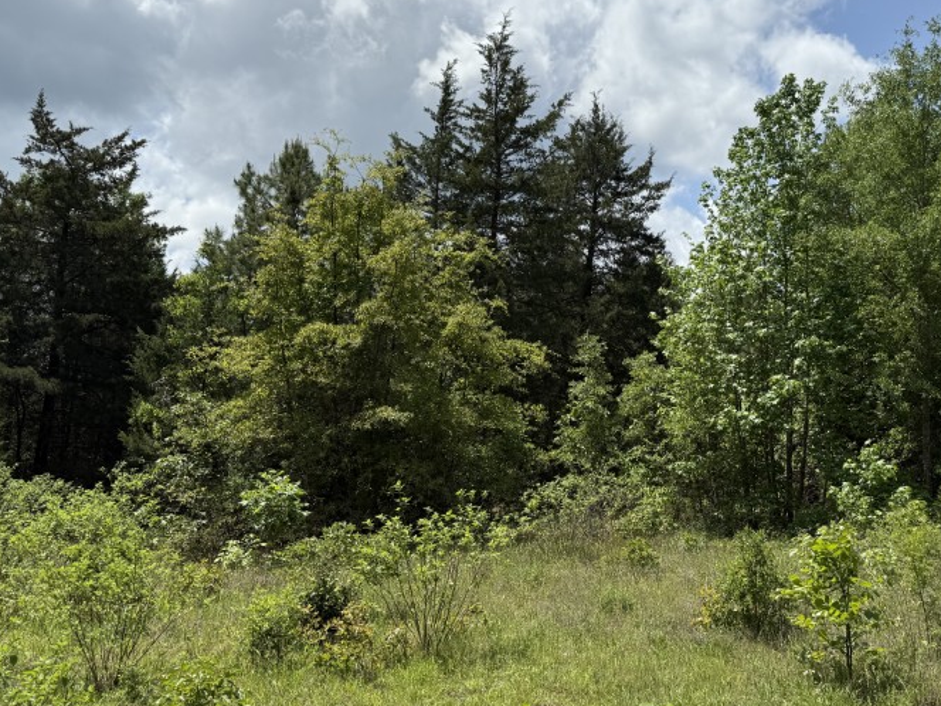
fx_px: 1006
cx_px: 645
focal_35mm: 37
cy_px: 333
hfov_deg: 49.1
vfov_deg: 38.7
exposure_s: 1/6711
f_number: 1.78
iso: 80
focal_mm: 6.76
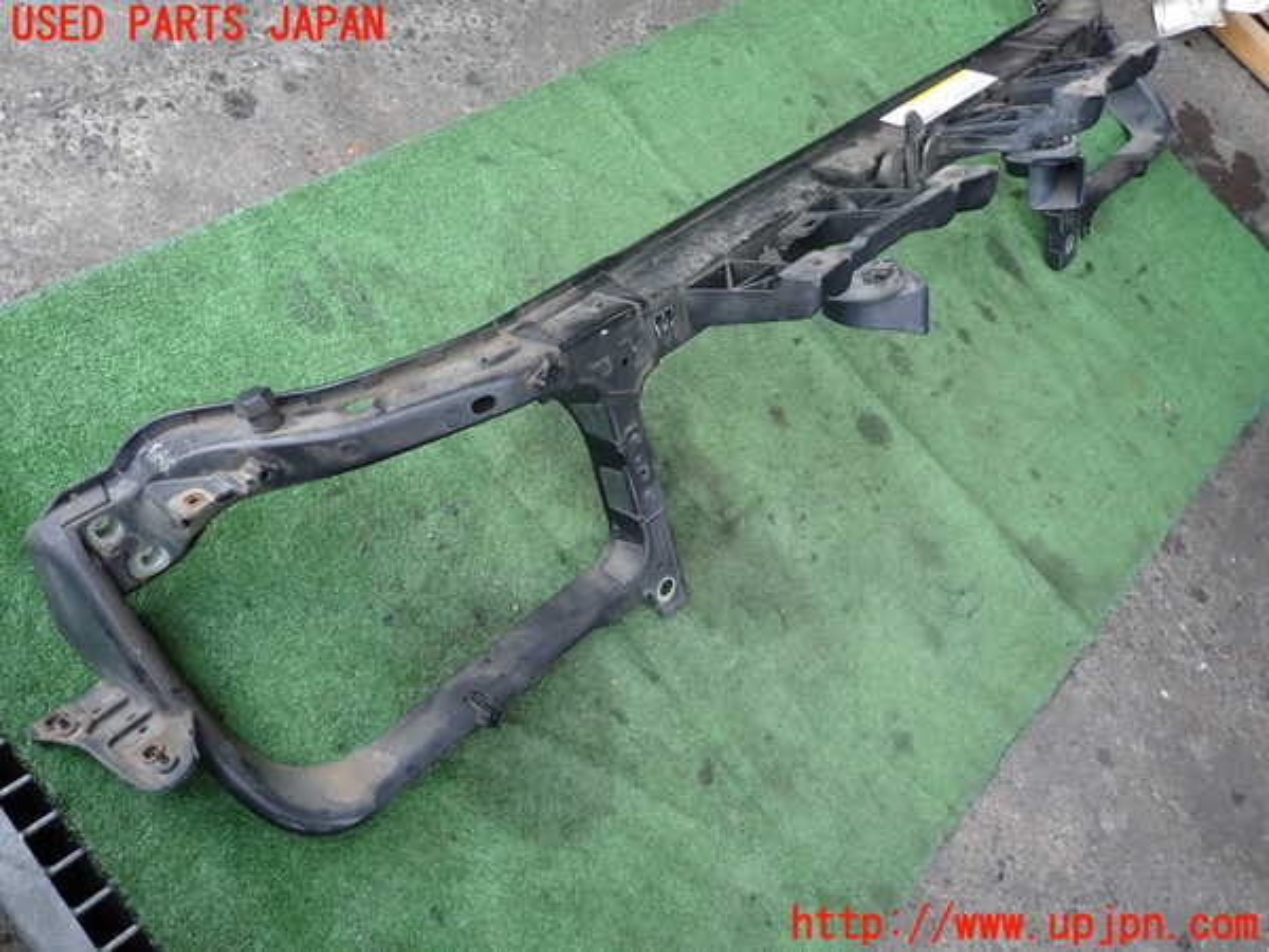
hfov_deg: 69.4
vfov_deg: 54.9
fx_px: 916
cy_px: 476
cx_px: 634
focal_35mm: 25
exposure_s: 1/125
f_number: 2
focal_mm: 4.5
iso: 160
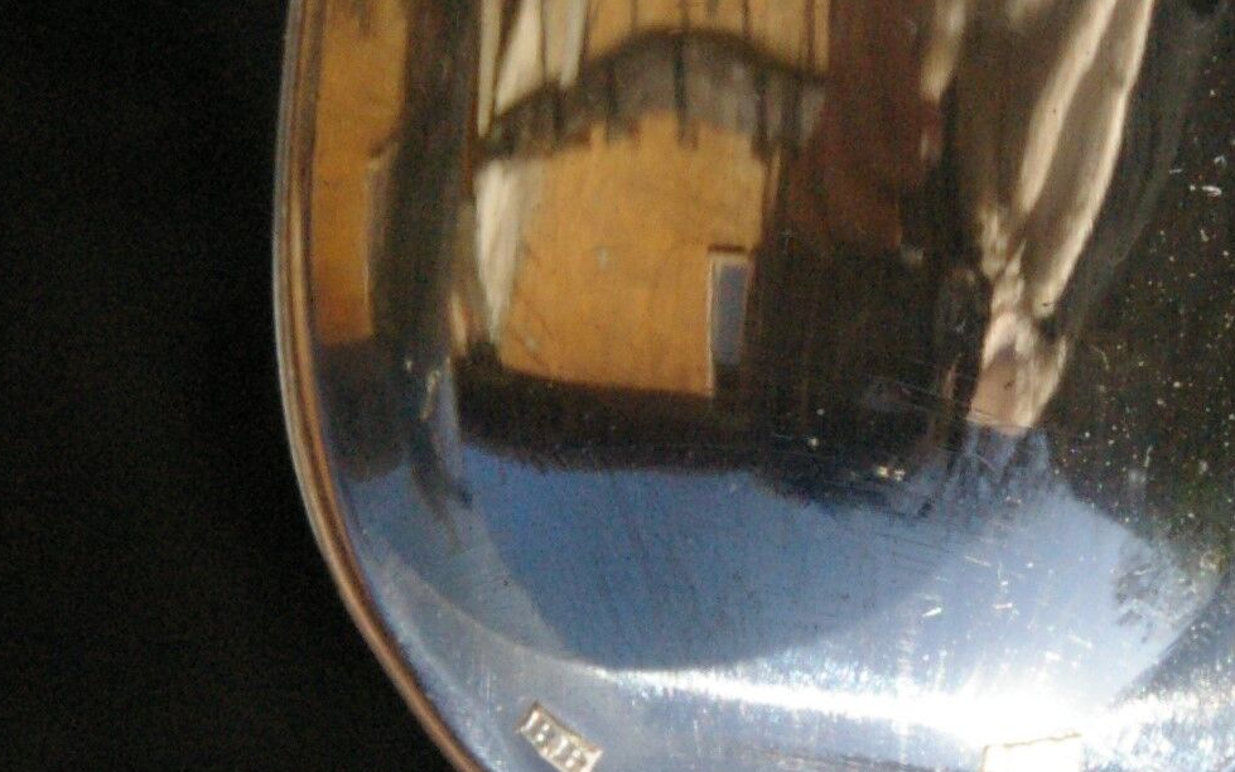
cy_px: 442
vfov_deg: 10.7
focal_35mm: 122
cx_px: 945
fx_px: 4106
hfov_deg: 17.0
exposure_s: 1/1000
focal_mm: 26
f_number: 11
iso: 1600
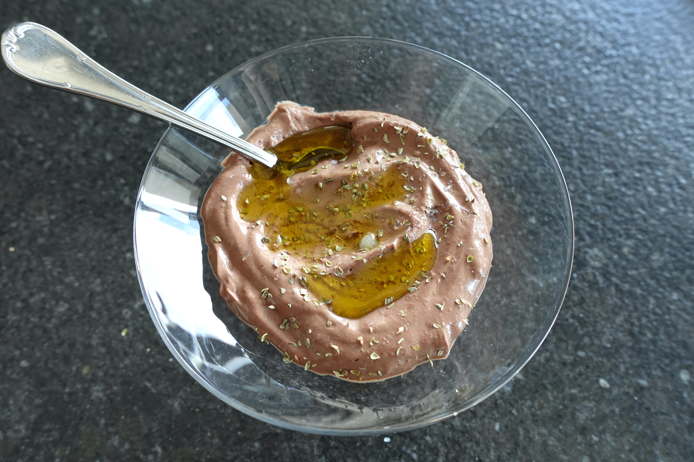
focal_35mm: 25
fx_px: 482
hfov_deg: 71.5
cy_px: 235
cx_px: 350
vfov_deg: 51.3
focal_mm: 9.4
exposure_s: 1/80
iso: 400
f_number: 3.5
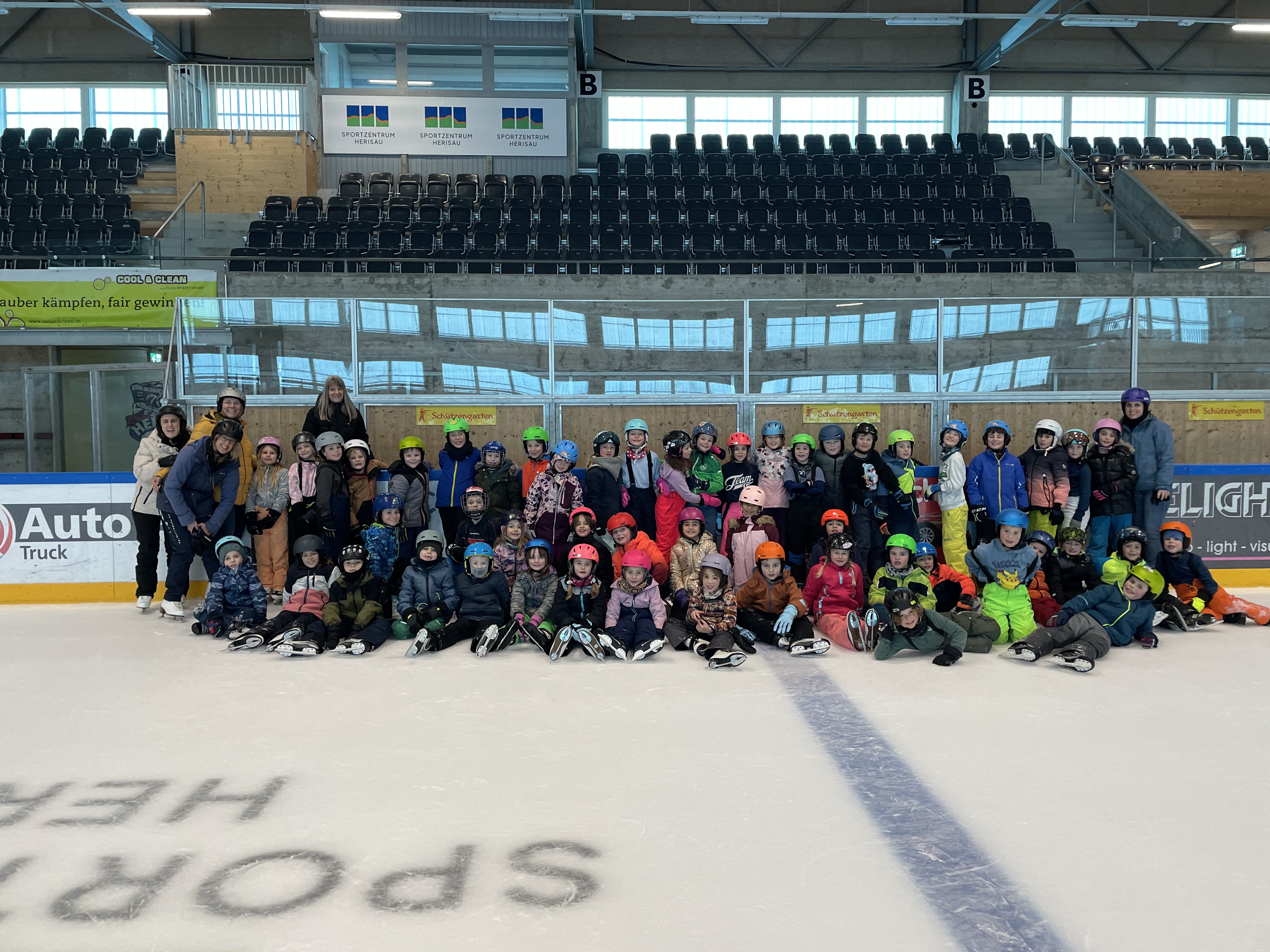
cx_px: 635
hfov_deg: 67.3
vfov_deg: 53.1
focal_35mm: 26
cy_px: 476
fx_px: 954
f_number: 1.6
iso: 125
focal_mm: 4.2
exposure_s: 1/105
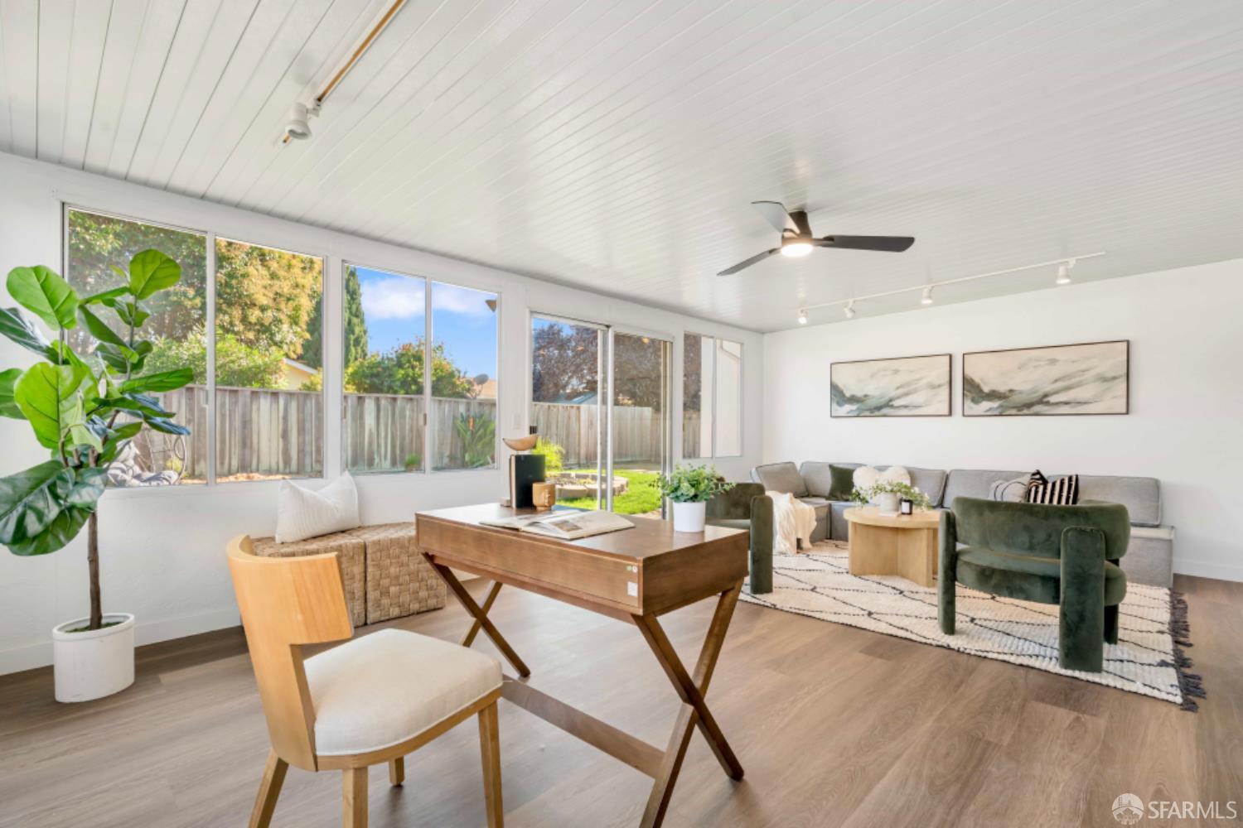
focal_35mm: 16
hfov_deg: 96.7
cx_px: 622
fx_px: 552
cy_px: 414
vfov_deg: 73.7
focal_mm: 16
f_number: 11
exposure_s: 1/8
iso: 400
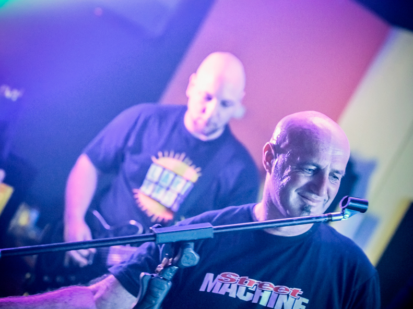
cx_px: 195
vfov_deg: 15.9
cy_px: 155
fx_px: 1109
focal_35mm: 93
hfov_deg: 21.1
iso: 6400
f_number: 4
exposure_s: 1/60
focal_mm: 85
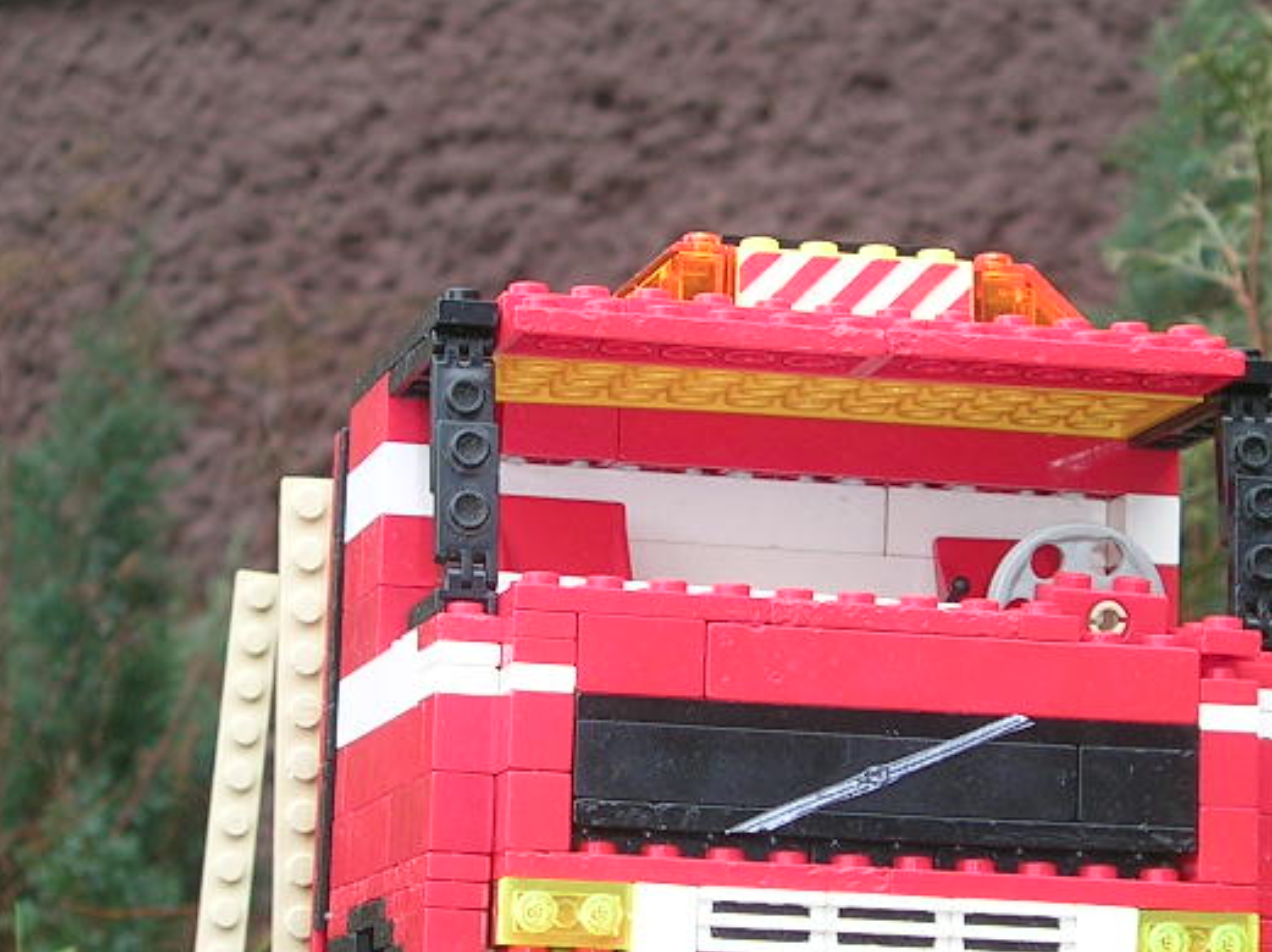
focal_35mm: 120
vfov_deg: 12.3
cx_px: 686
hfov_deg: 16.4
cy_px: 564
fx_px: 4406
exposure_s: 1/30
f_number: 3.5
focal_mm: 9.3
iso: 50
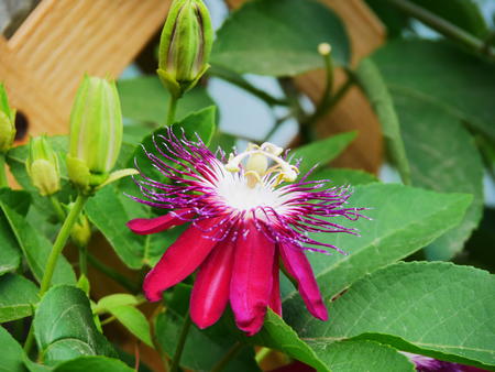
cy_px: 186
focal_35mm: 300
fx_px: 4292
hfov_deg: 6.6
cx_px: 248
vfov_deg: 5.0
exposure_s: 1/320
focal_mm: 150
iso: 500
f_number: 5.6
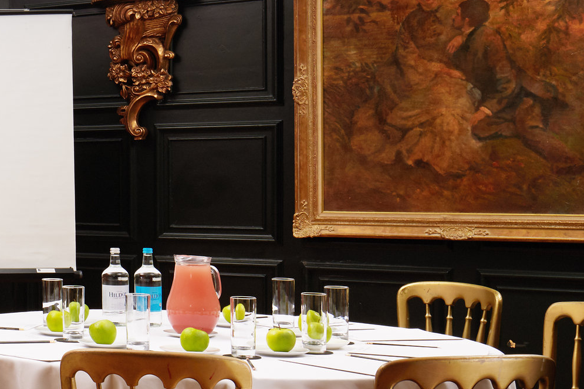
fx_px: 1233
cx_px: -393
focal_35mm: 76
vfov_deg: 17.9
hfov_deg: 20.7
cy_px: 175
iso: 250
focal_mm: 21
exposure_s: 1/250
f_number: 16
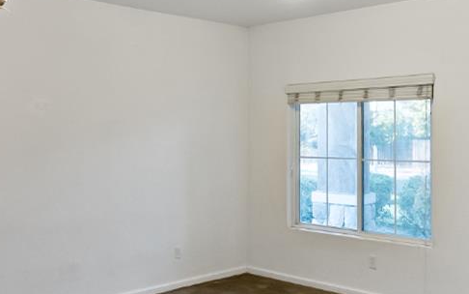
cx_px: 144
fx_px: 563
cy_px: 161
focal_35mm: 44
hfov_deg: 44.4
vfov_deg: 29.2
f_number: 3.5
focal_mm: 14
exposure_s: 1/160
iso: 1250
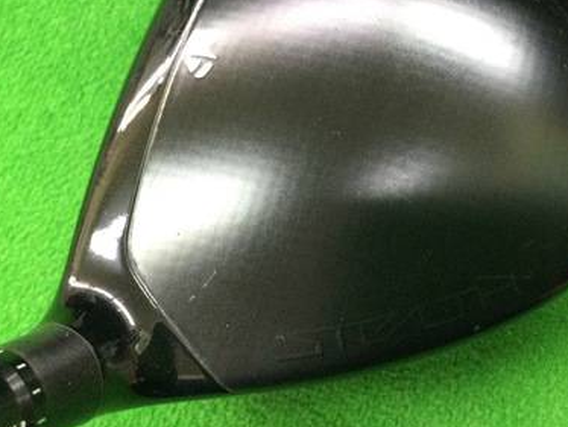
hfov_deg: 35.8
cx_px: 372
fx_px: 870
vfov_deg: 27.2
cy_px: 103
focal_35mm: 53
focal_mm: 3.3
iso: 200
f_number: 2.4
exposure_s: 1/20
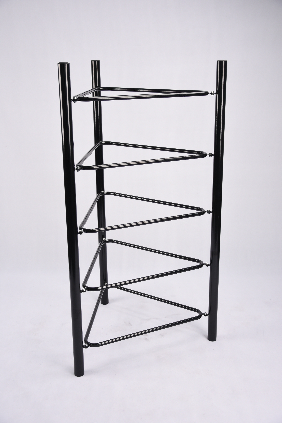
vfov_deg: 46.4
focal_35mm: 42
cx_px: 141
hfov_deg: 31.9
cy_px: 212
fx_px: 493
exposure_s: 1/30
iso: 100
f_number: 4
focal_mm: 28
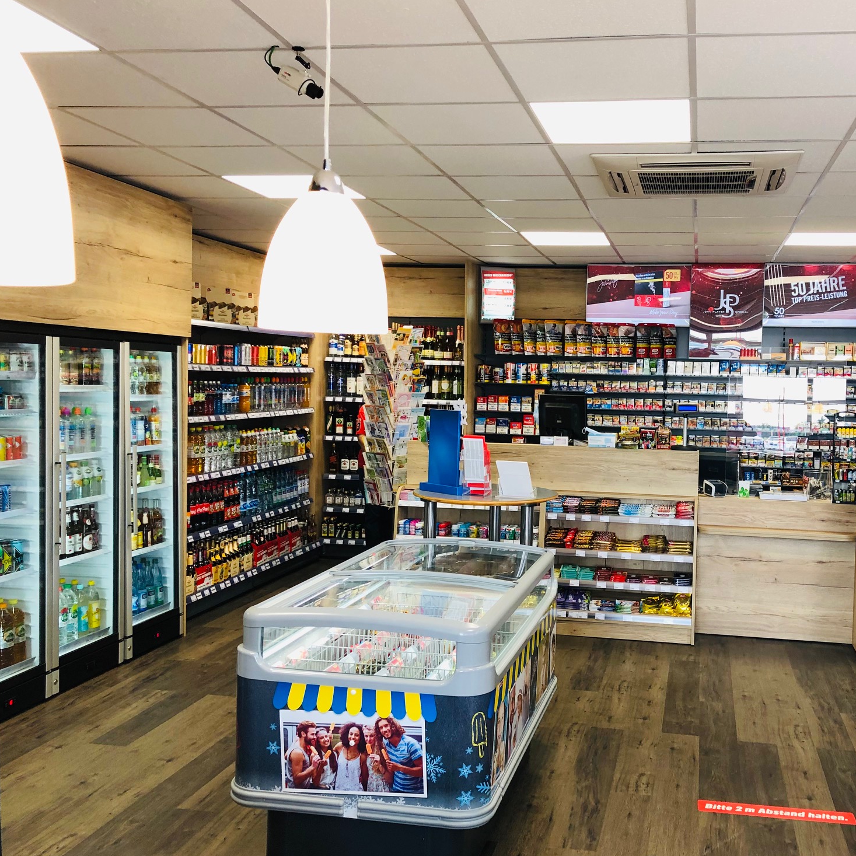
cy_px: 431
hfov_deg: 47.8
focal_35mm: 34
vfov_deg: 48.5
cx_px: 555
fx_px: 951
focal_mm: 4
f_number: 1.8
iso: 32
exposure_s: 1/33
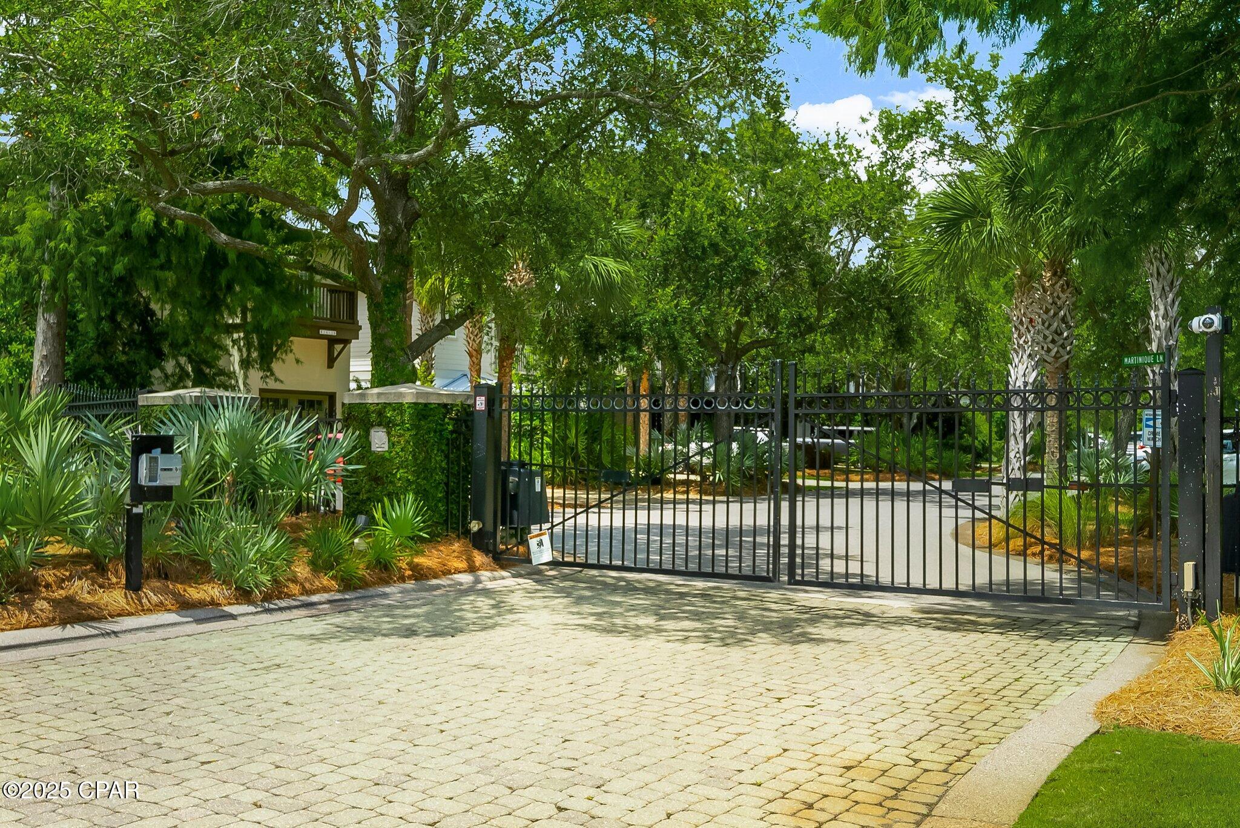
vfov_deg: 36.9
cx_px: 620
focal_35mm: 36
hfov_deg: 53.1
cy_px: 414
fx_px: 1240
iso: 400
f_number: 8
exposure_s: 1/100
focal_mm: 24
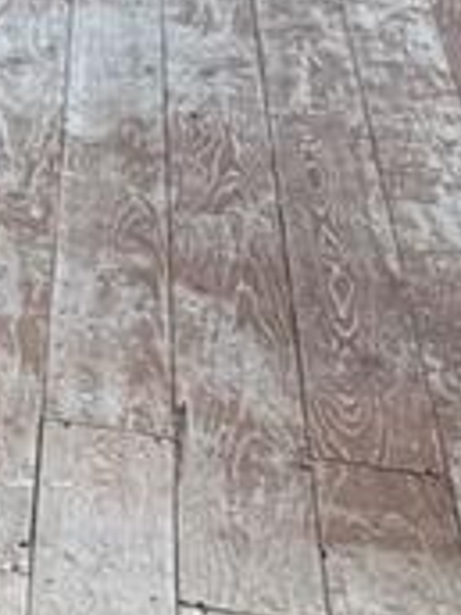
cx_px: -1015
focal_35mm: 167
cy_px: -343
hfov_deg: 7.6
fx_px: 2965
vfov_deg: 11.3
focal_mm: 6.76
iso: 64
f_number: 1.78
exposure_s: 1/143
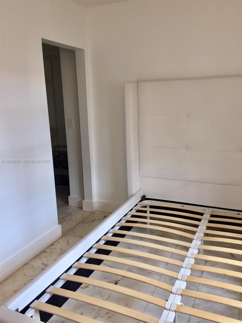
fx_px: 270
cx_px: 121
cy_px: 162
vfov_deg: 61.7
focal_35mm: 29
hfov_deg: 48.2
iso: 40
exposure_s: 1/60
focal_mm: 4.15
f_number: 2.2
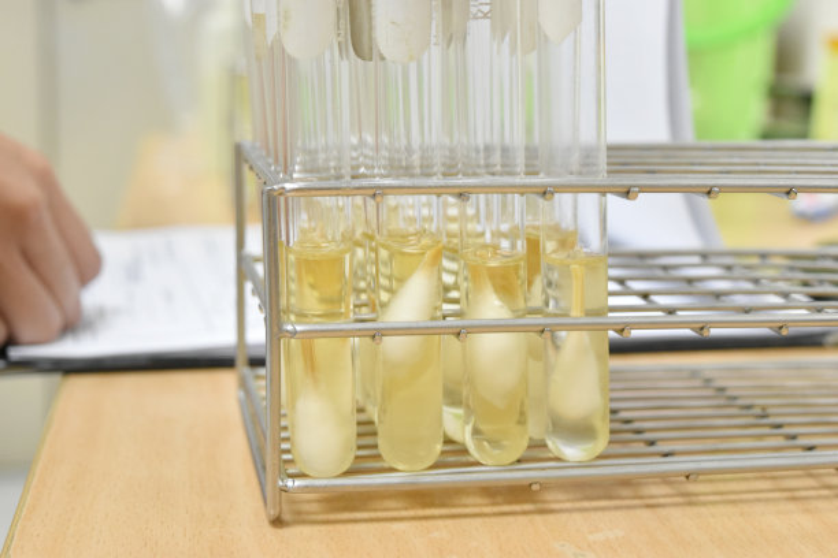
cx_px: 419
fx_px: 1571
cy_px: 279
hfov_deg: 29.9
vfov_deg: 20.2
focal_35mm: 68
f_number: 5
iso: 2000
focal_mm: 45
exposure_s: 1/100
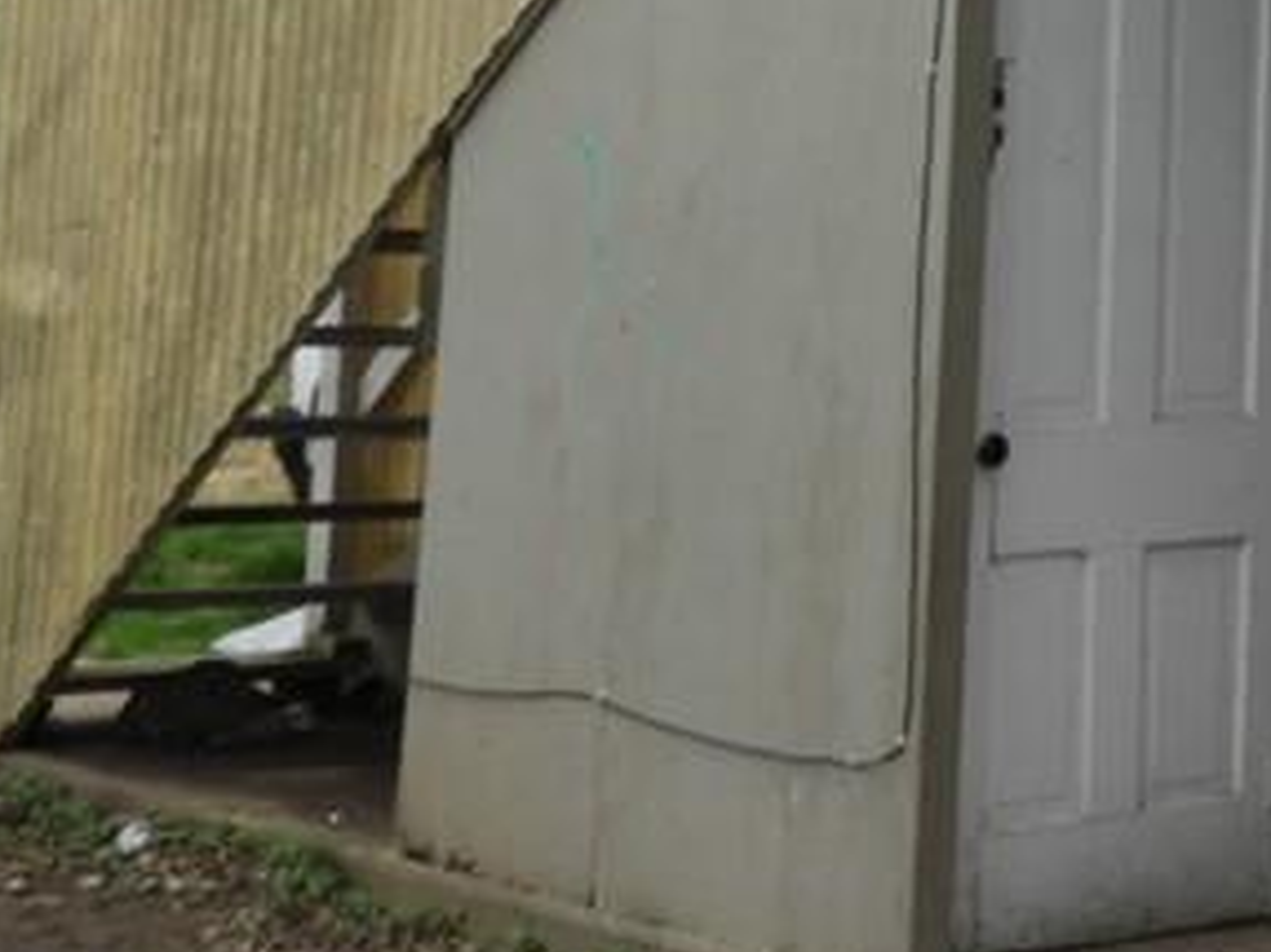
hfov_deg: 17.9
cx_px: 1293
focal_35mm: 107
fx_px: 3927
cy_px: -545
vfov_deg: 13.0
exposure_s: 1/500
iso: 100
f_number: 3.5
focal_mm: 5.4
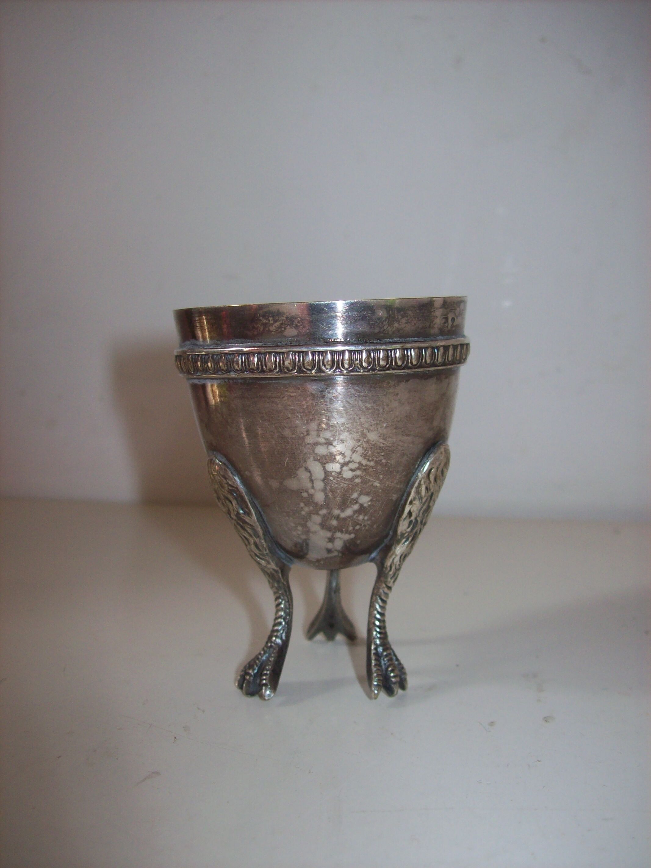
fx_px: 903
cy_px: 434
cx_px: 326
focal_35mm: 36
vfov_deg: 51.4
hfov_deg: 39.6
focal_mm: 6
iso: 80
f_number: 2.7
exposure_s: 1/64
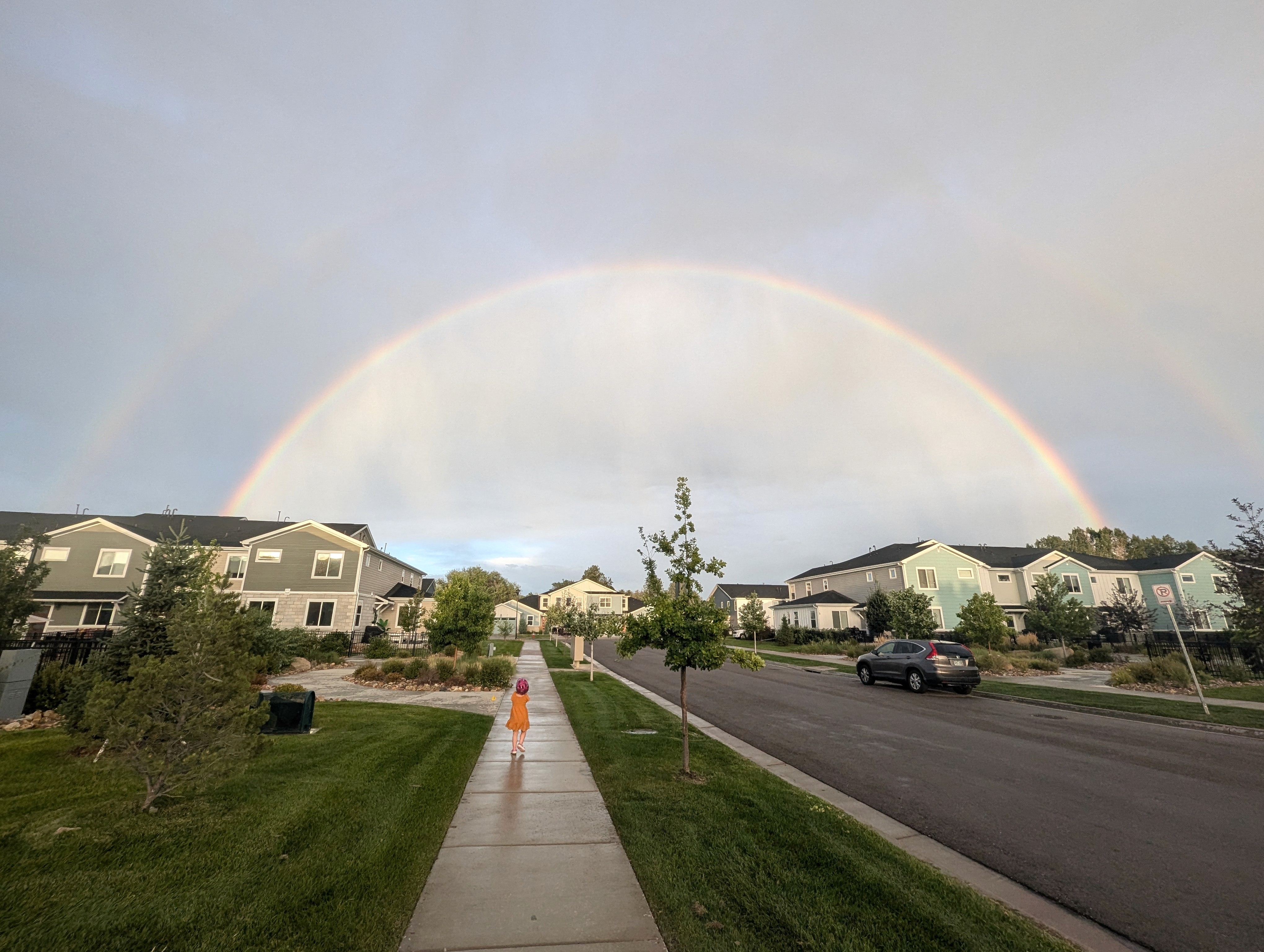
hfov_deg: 106.1
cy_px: 476
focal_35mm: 13
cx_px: 632
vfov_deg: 90.1
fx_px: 475
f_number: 2.2
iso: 56
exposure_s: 1/115
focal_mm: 1.95
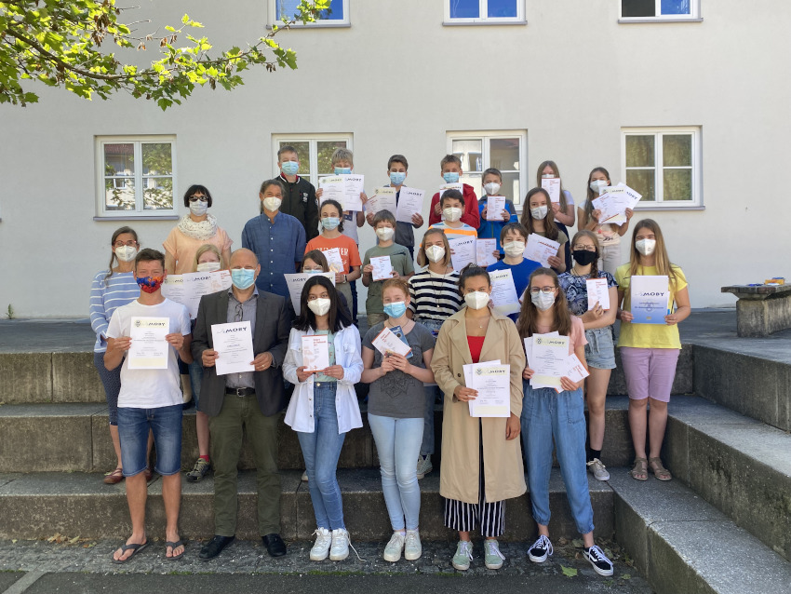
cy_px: 297
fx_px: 594
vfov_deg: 53.1
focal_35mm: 26
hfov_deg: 67.3
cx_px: 396
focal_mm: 4.25
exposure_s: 1/411
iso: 32
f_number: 1.8
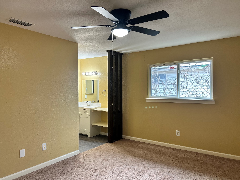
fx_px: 180
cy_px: 90
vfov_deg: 53.1
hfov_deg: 67.3
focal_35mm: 26
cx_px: 120
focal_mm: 5.7
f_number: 1.5
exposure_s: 1/60
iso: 80
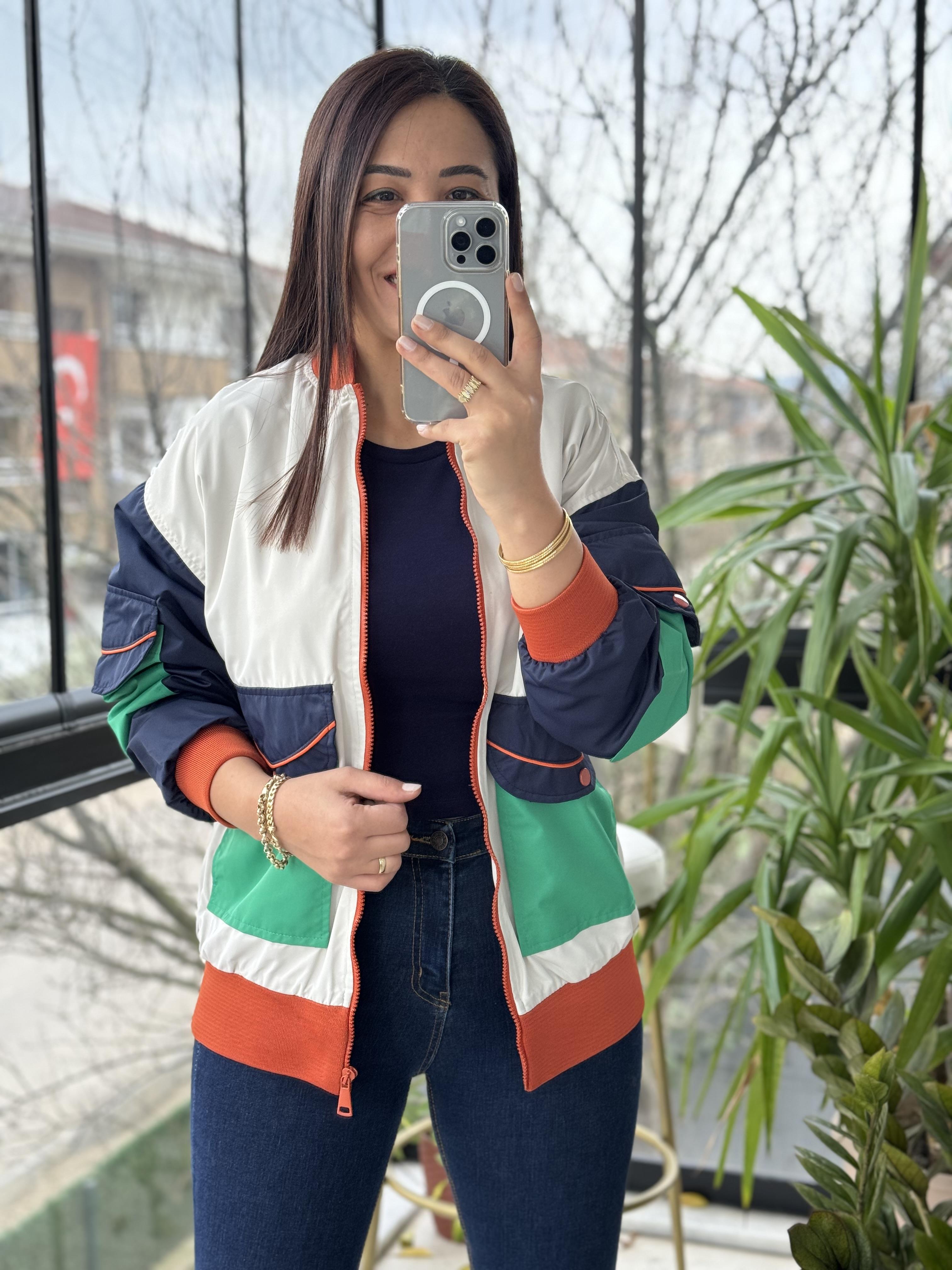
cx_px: 476
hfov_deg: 30.3
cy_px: 635
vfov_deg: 39.7
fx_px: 1760
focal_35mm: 48
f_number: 1.78
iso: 100
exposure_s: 1/88
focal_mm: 6.86
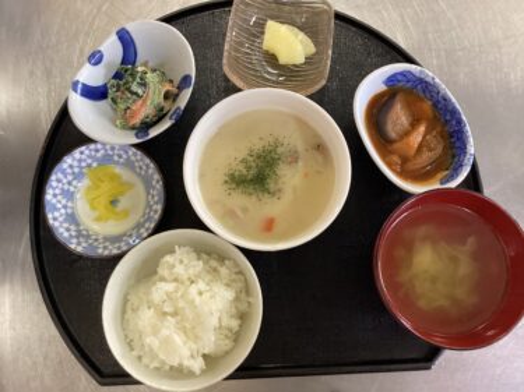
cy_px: 196
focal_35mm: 31
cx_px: 262
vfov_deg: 45.4
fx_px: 469
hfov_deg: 58.4
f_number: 2.4
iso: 250
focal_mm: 3.3
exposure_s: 1/40
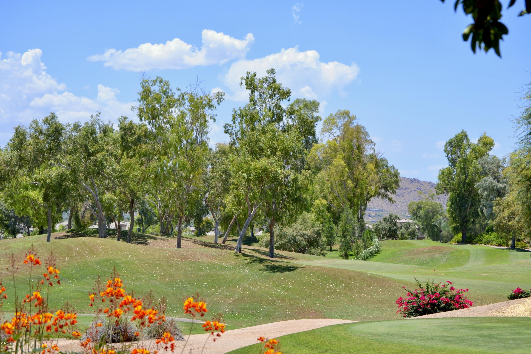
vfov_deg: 14.0
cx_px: 266
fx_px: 1438
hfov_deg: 20.9
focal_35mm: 98
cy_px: 177
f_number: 8
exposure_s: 1/250
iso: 100
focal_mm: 65
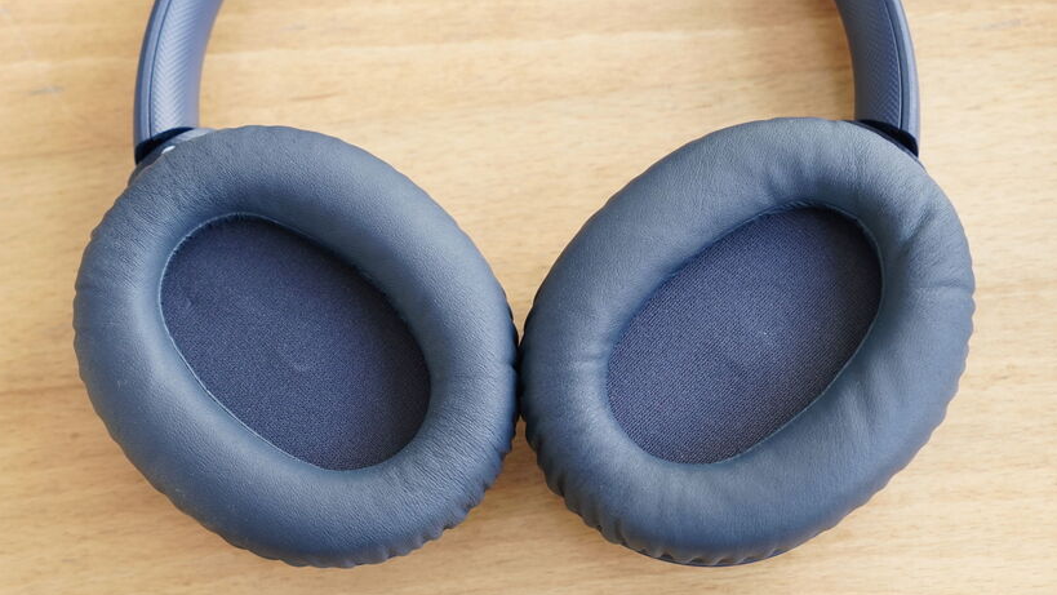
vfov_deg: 22.2
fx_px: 1514
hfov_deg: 38.5
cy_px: 334
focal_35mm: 54
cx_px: 524
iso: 1250
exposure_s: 1/160
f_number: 5.6
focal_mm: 51
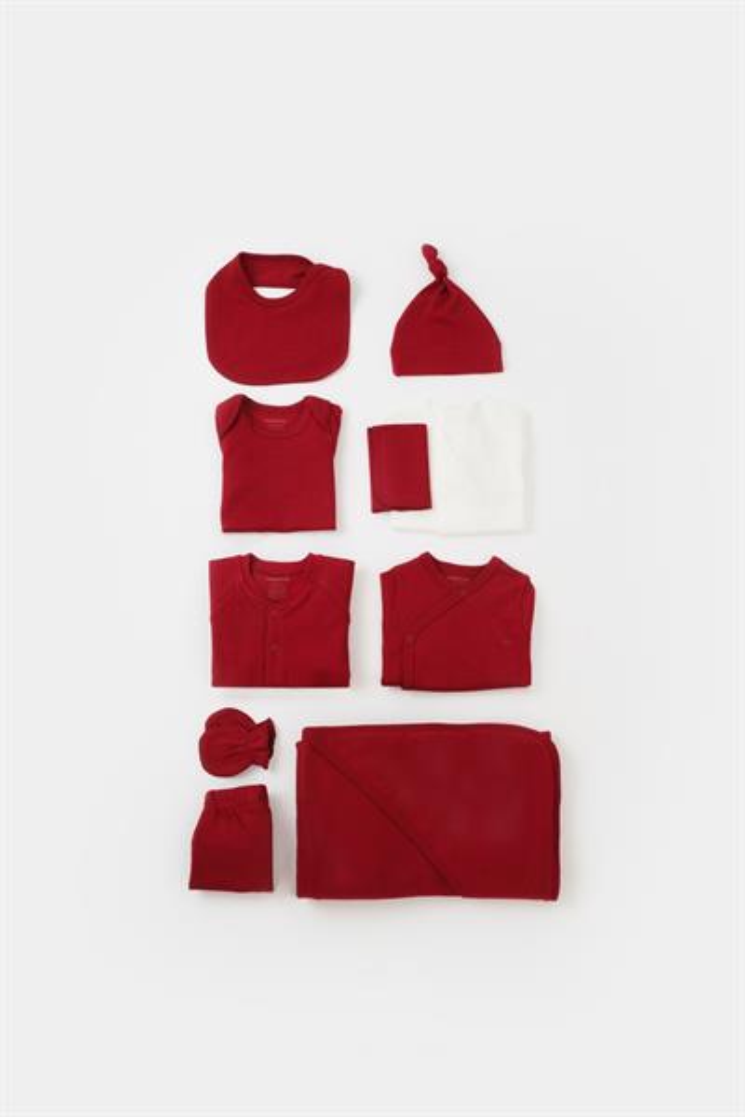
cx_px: 372
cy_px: 558
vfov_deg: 50.7
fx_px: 1179
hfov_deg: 35.1
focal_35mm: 38
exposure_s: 1/125
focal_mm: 25.4
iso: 200
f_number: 13
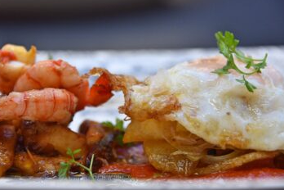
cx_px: 125
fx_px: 1451
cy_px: 86
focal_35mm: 184
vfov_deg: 7.5
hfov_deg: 11.2
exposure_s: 1/640
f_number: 6.3
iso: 800
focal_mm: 160
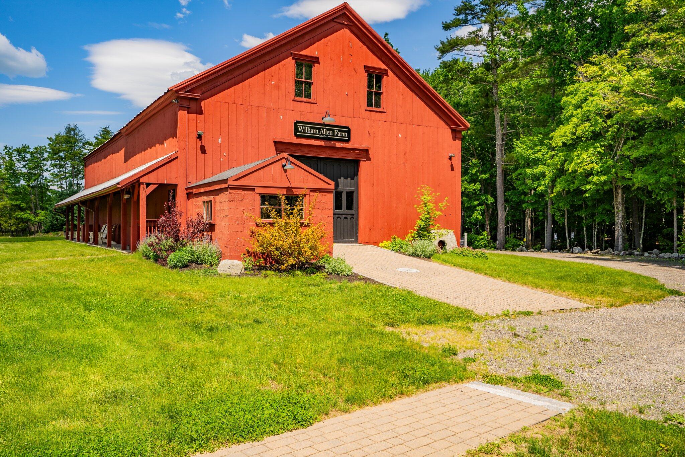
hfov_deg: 63.7
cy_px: 228
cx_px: 342
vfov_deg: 45.0
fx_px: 552
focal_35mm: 29
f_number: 9
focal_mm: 29
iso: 50
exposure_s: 1/200
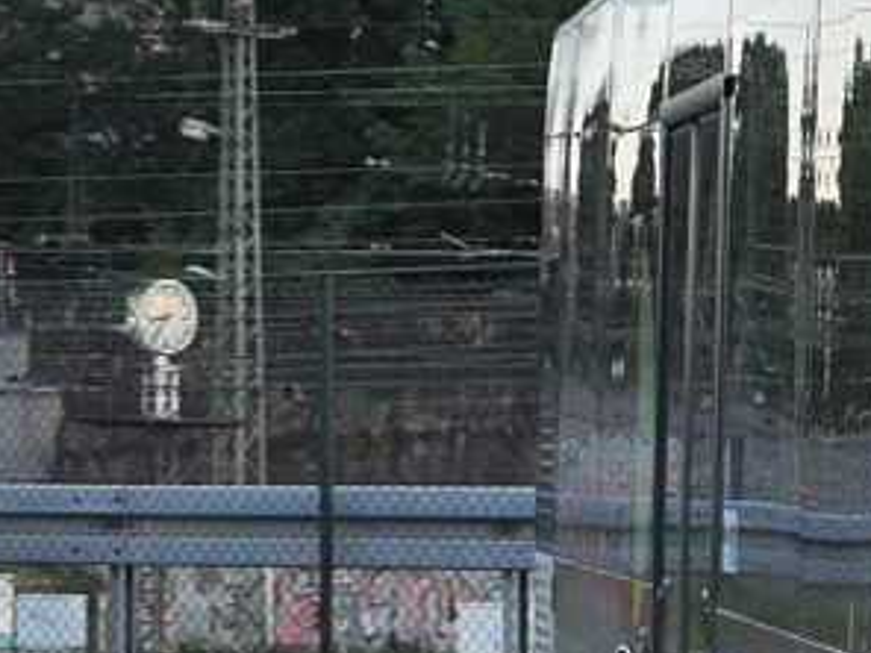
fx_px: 5888
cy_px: 503
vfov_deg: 6.3
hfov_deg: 7.9
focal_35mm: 234
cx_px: 2005
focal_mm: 34
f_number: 4.2
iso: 900
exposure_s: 1/500
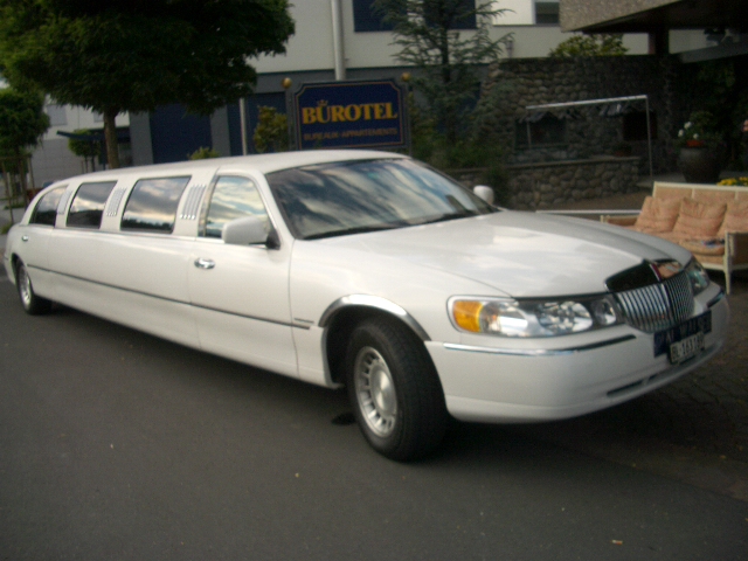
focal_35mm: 35
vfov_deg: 40.7
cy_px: 280
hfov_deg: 52.6
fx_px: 756
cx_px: 374
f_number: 2.6
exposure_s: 1/320
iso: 50
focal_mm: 5.8
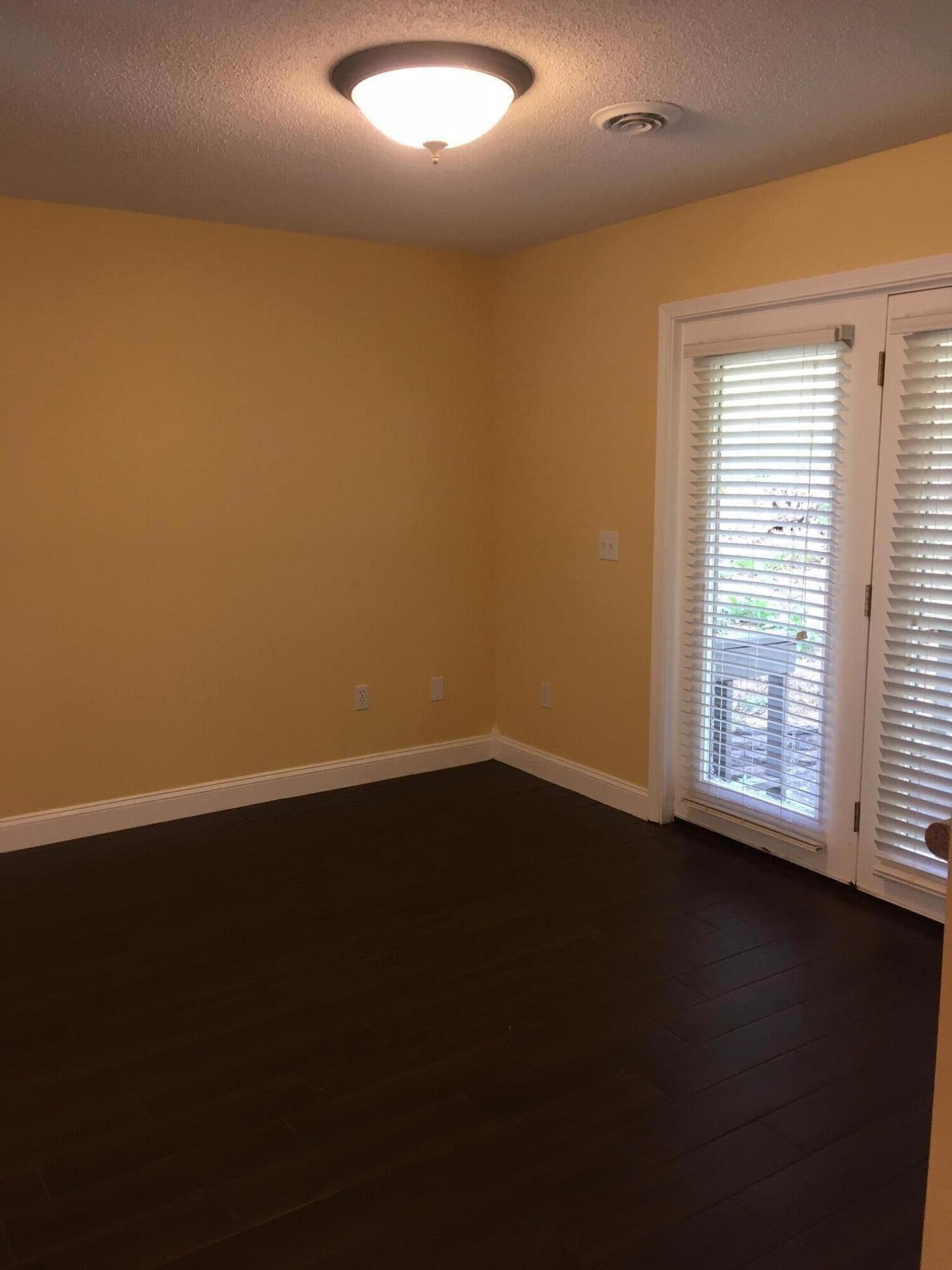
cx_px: 476
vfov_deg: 61.7
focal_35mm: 29
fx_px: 1063
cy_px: 635
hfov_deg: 48.2
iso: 50
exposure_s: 1/30
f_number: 2.2
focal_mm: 4.15
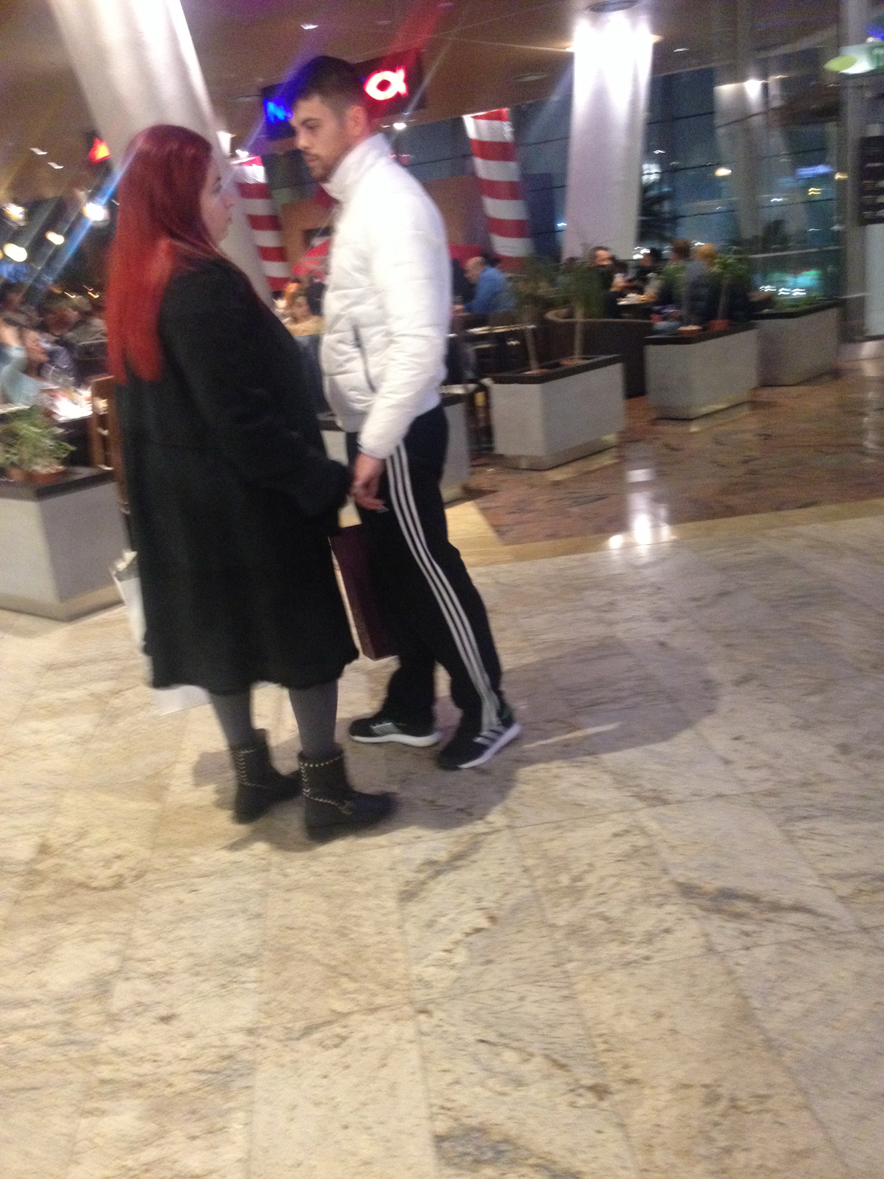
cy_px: 590
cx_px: 442
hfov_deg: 40.7
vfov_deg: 52.6
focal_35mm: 35
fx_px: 1192
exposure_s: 1/15
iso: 400
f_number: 2.4
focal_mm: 4.28
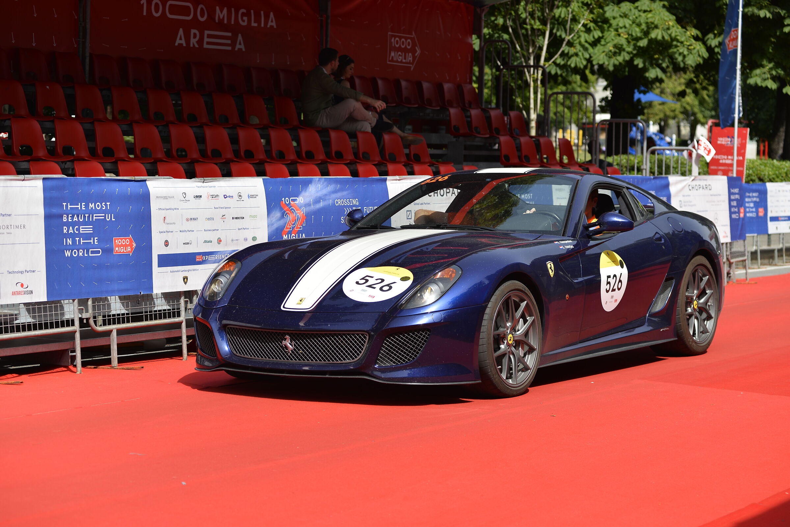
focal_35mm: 80
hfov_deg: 25.4
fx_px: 1756
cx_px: 395
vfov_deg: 17.1
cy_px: 264
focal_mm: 80
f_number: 4.5
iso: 100
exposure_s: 1/800
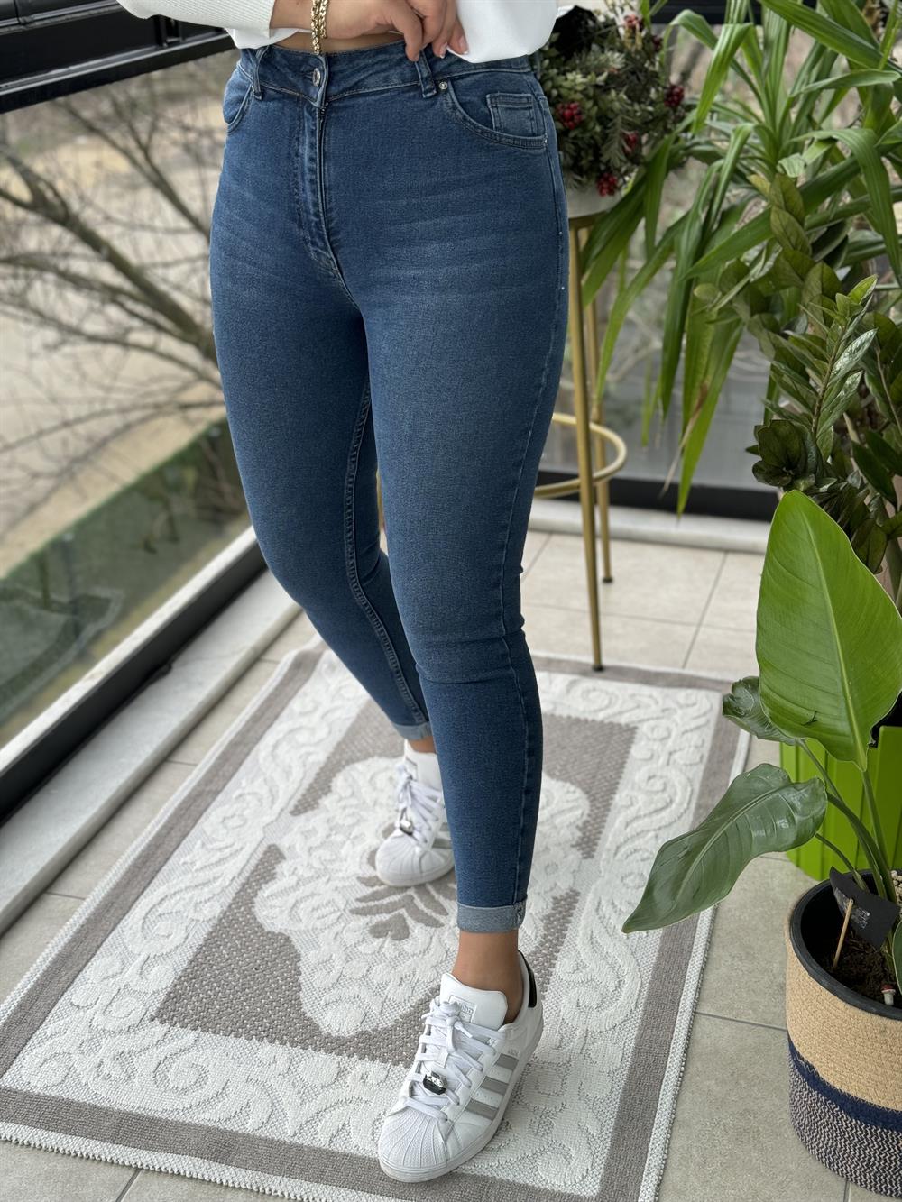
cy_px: 601
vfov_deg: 39.7
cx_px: 451
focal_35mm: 48
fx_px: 1667
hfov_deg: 30.3
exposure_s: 1/169
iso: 64
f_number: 1.78
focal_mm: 6.86
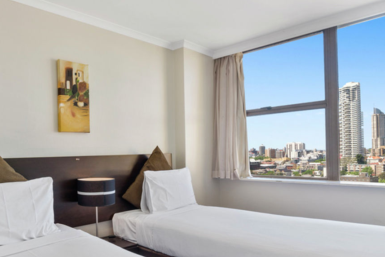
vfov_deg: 46.3
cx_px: 120
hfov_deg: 63.4
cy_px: 146
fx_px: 300
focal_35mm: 28
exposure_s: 1/20
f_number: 11
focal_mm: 16
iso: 200
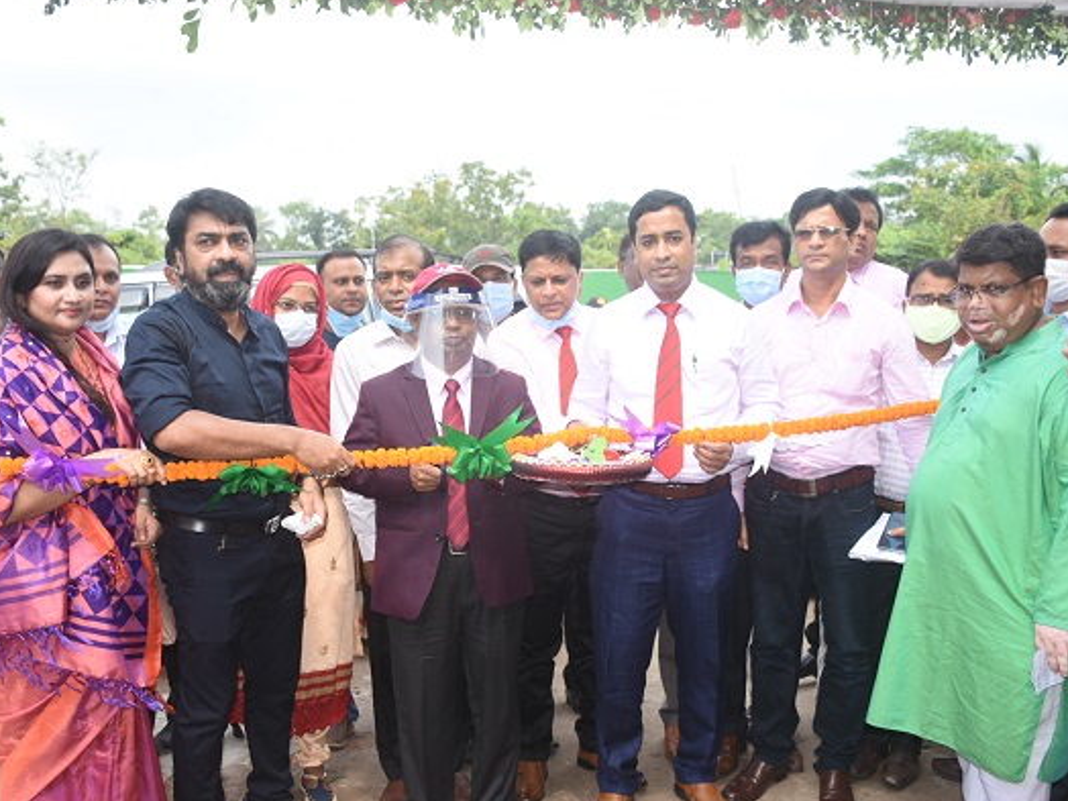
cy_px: 397
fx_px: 1018
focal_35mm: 33
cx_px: 542
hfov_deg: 55.4
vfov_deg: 42.9
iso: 125
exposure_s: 1/200
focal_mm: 20
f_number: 3.5
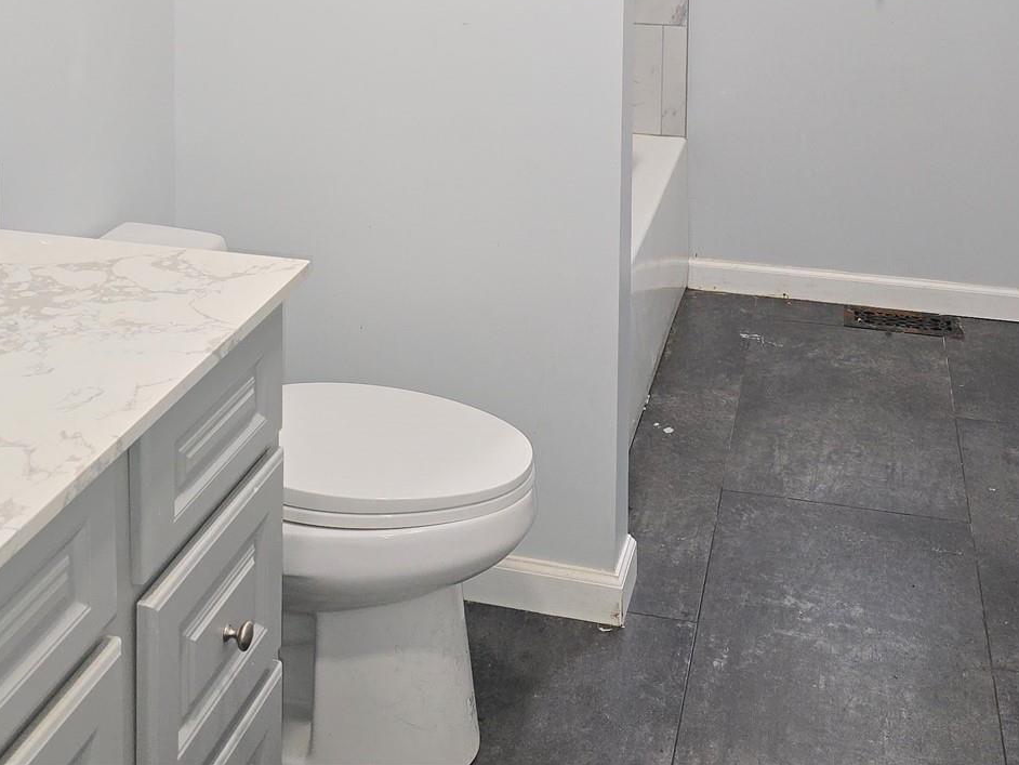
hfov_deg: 38.1
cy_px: -65
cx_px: 446
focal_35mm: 50
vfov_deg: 26.9
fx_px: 1472
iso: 100
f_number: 1.7
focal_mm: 6.3
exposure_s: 1/60
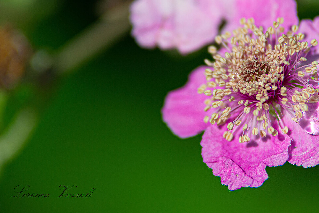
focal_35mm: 456
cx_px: 199
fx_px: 4041
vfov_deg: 3.0
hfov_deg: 4.5
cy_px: 57
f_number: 5
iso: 100
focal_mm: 200
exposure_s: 1/1000
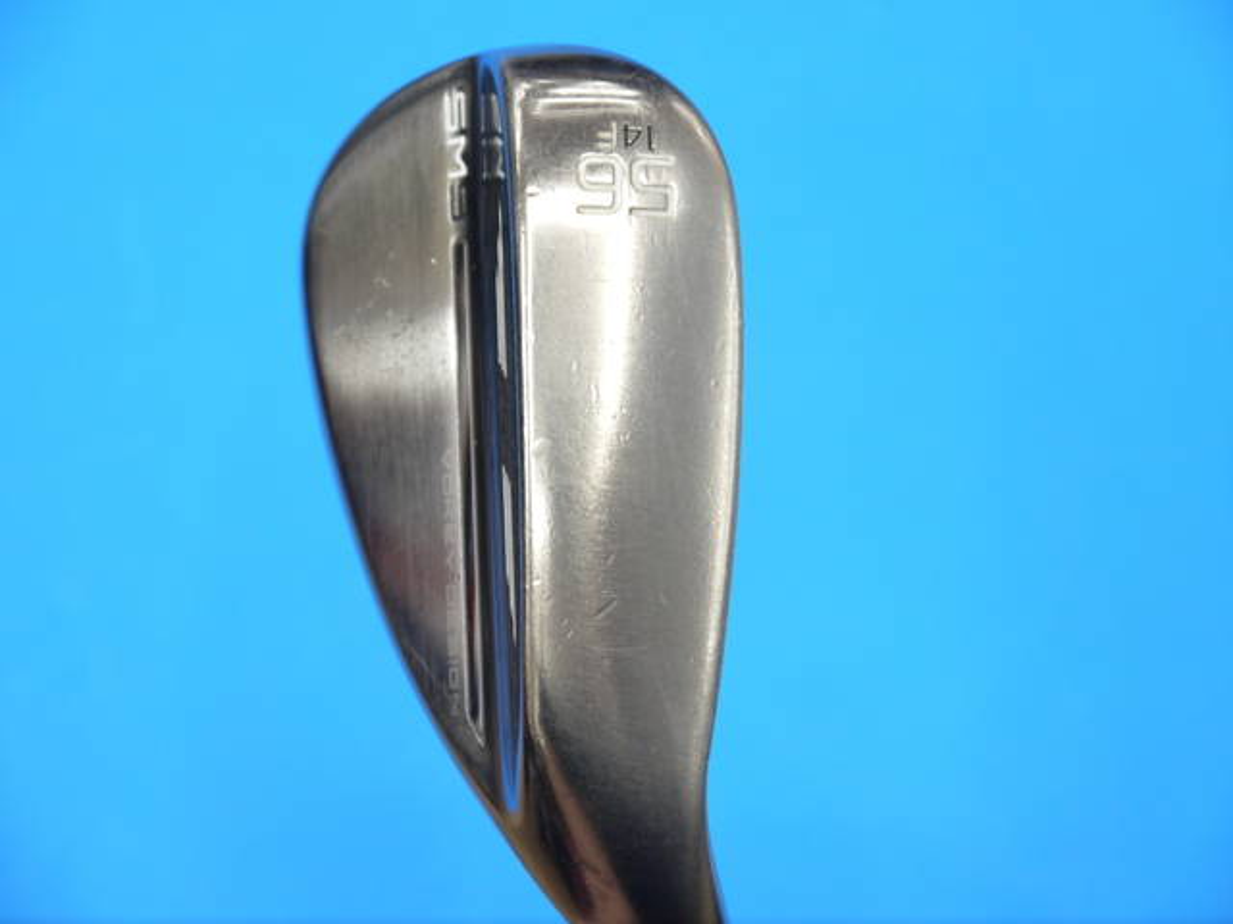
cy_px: 462
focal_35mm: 84
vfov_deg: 17.6
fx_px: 2992
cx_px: 616
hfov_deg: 23.3
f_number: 5.6
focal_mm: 42
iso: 500
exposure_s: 1/80
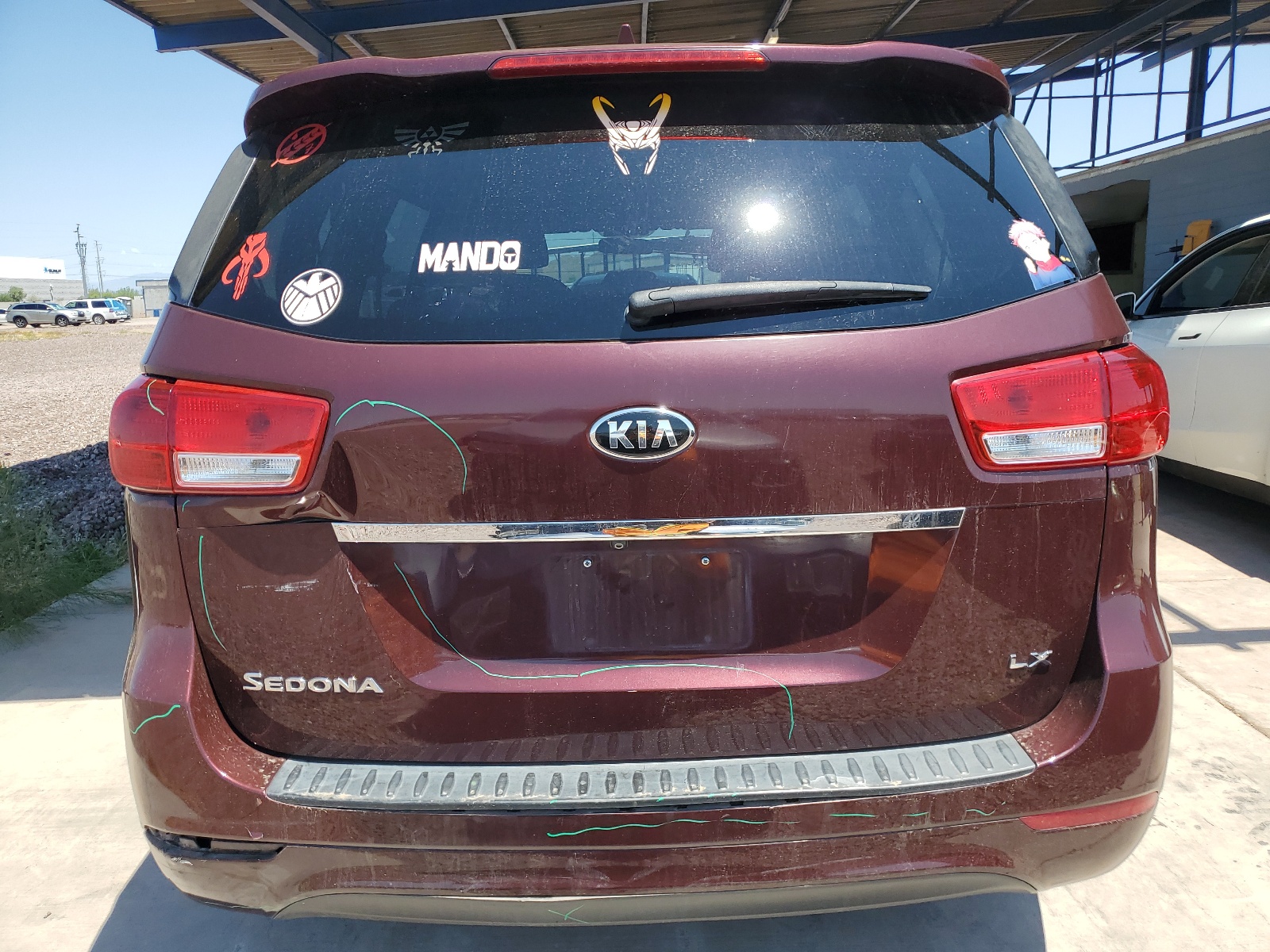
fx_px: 954
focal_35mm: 26
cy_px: 476
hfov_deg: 67.3
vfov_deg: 53.1
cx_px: 635
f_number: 1.5
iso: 50
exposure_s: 1/1667
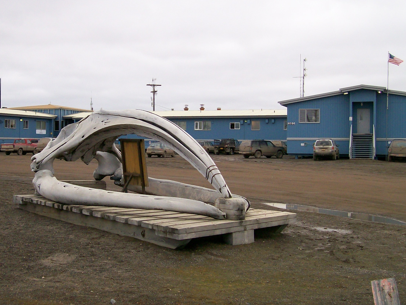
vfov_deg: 37.7
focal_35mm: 38
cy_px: 148
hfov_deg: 49.0
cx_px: 203
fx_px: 446
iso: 80
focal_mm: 6
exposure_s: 1/732
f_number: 2.7
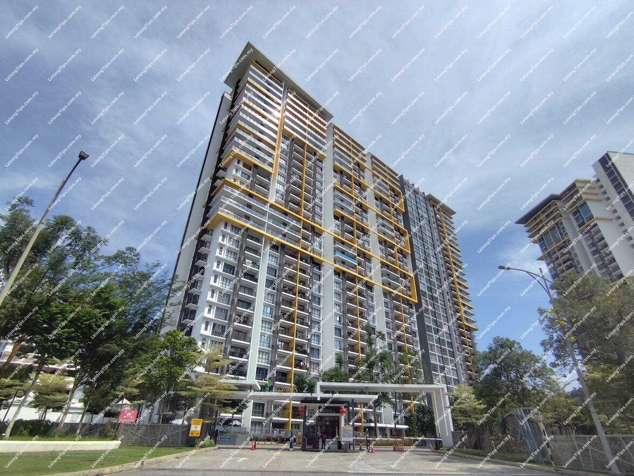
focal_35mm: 16
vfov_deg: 78.1
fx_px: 293
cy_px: 238
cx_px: 317
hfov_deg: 94.5
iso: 50
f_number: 2.2
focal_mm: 1.65
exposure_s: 1/2723
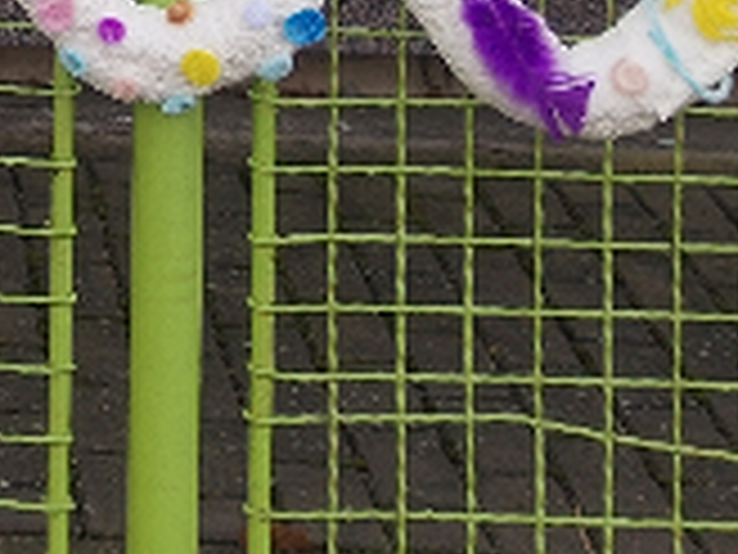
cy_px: -766
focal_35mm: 162
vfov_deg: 8.4
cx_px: -562
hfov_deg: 11.4
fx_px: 3454
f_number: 1.8
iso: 100
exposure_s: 1/109
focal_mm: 4.75
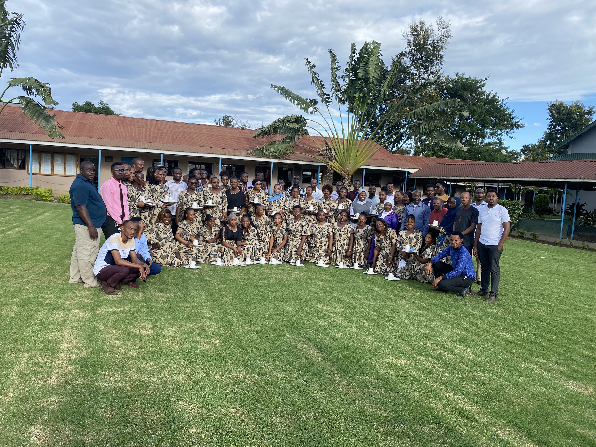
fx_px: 448
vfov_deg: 53.1
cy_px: 224
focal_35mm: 26
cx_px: 298
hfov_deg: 67.3
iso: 32
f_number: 1.8
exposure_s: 1/1093
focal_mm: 4.25
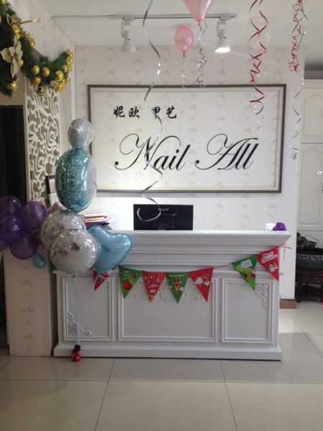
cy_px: 216
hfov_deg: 40.7
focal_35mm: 35
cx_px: 162
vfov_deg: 52.6
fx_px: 435
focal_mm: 4.28
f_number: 2.4
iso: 50
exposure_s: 1/60
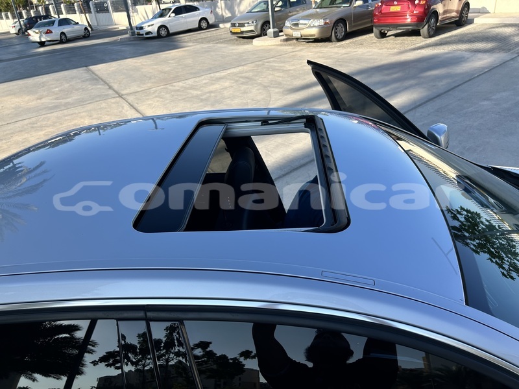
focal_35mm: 26
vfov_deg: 53.1
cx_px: 260
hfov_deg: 67.3
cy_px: 194
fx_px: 390
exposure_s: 1/1751
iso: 50
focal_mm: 5.7
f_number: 1.5
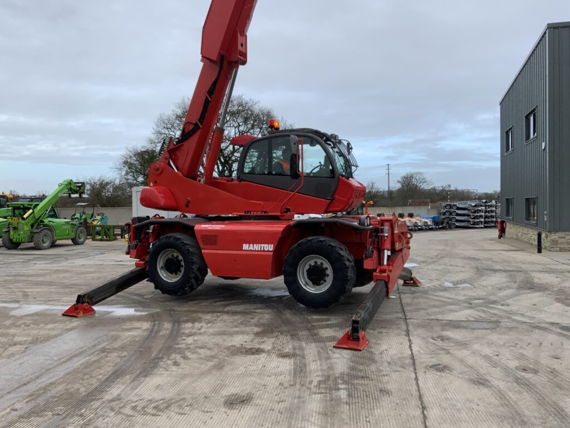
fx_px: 478
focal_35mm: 29
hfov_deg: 61.7
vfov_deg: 48.2
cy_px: 214
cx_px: 285
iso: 16
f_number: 1.8
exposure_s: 1/593
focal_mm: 3
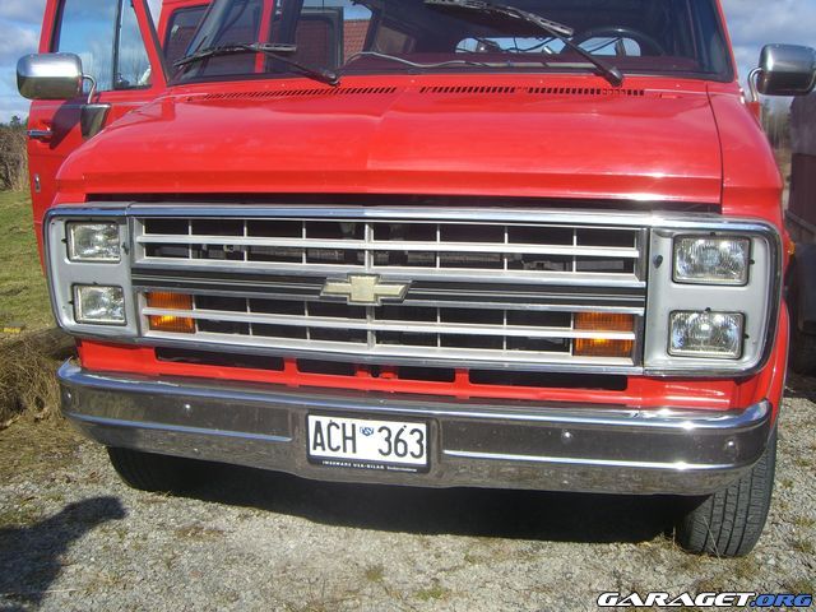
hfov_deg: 49.0
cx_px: 408
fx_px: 896
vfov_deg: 37.7
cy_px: 306
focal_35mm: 38
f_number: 4.3
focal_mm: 6.2
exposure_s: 1/640
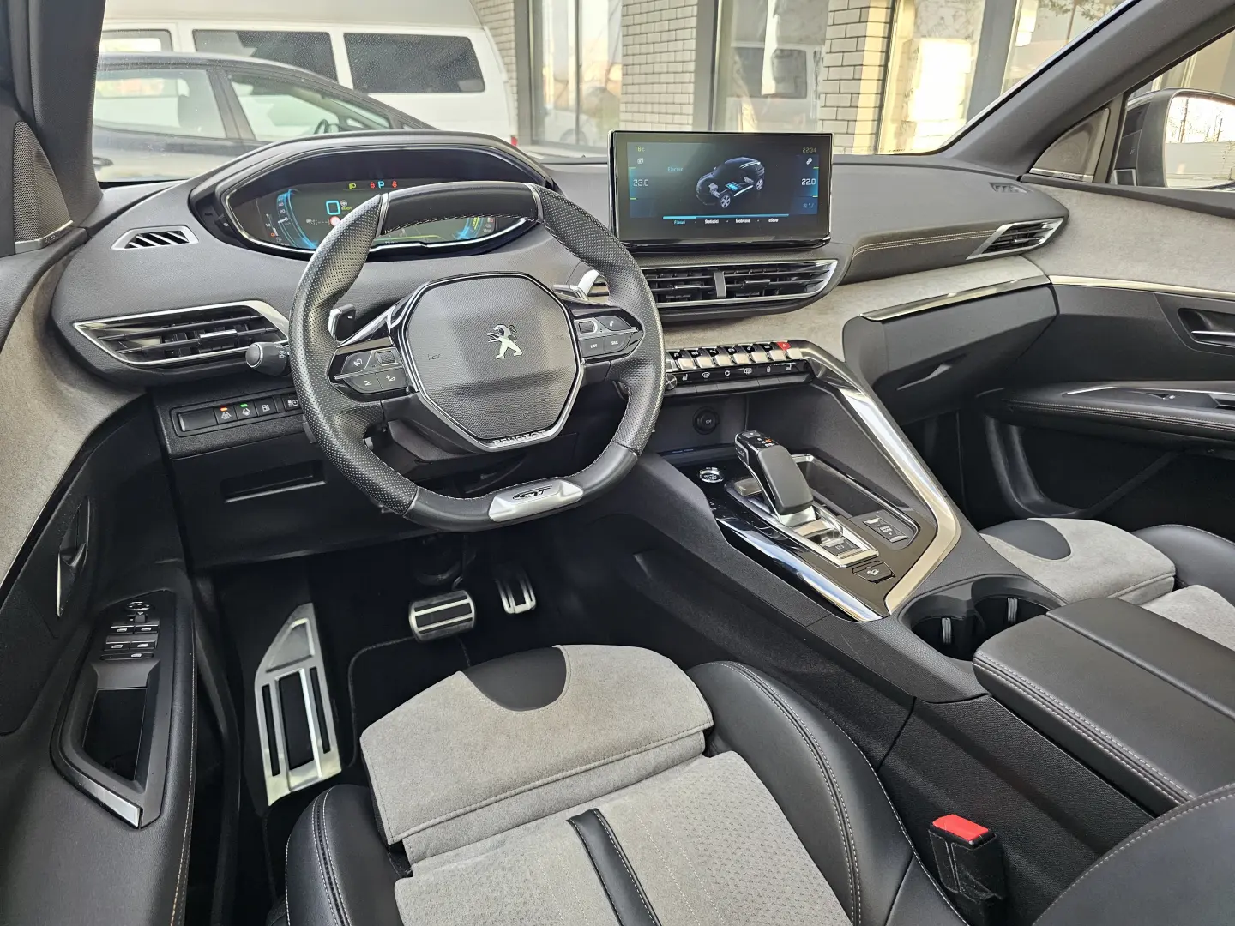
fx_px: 821
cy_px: 463
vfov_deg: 58.9
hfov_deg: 73.9
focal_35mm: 23
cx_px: 618
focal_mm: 6.3
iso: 400
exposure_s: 1/100
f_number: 1.7
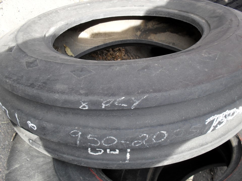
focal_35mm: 35
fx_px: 245
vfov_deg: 40.7
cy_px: 90
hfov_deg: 52.6
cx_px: 121
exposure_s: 1/90
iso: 100
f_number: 3.2
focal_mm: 6.3
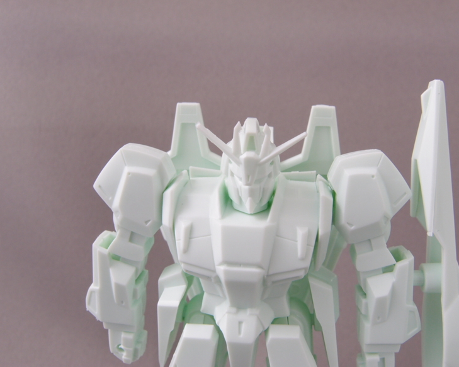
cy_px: 182
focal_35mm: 30
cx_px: 242
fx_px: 407
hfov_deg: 58.7
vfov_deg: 48.5
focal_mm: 6
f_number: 5.6
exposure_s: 1/2.5
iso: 100
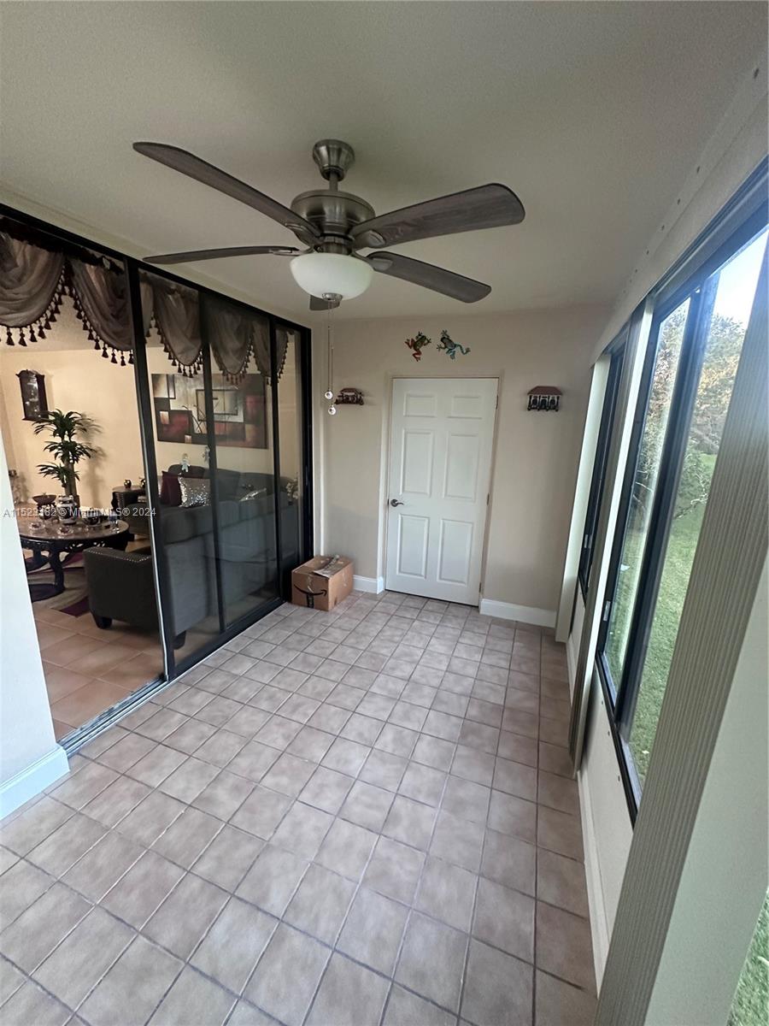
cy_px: 513
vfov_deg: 102.1
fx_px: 415
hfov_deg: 85.7
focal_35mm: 14
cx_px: 384
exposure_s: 1/60
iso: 500
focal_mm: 2.22
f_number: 2.2
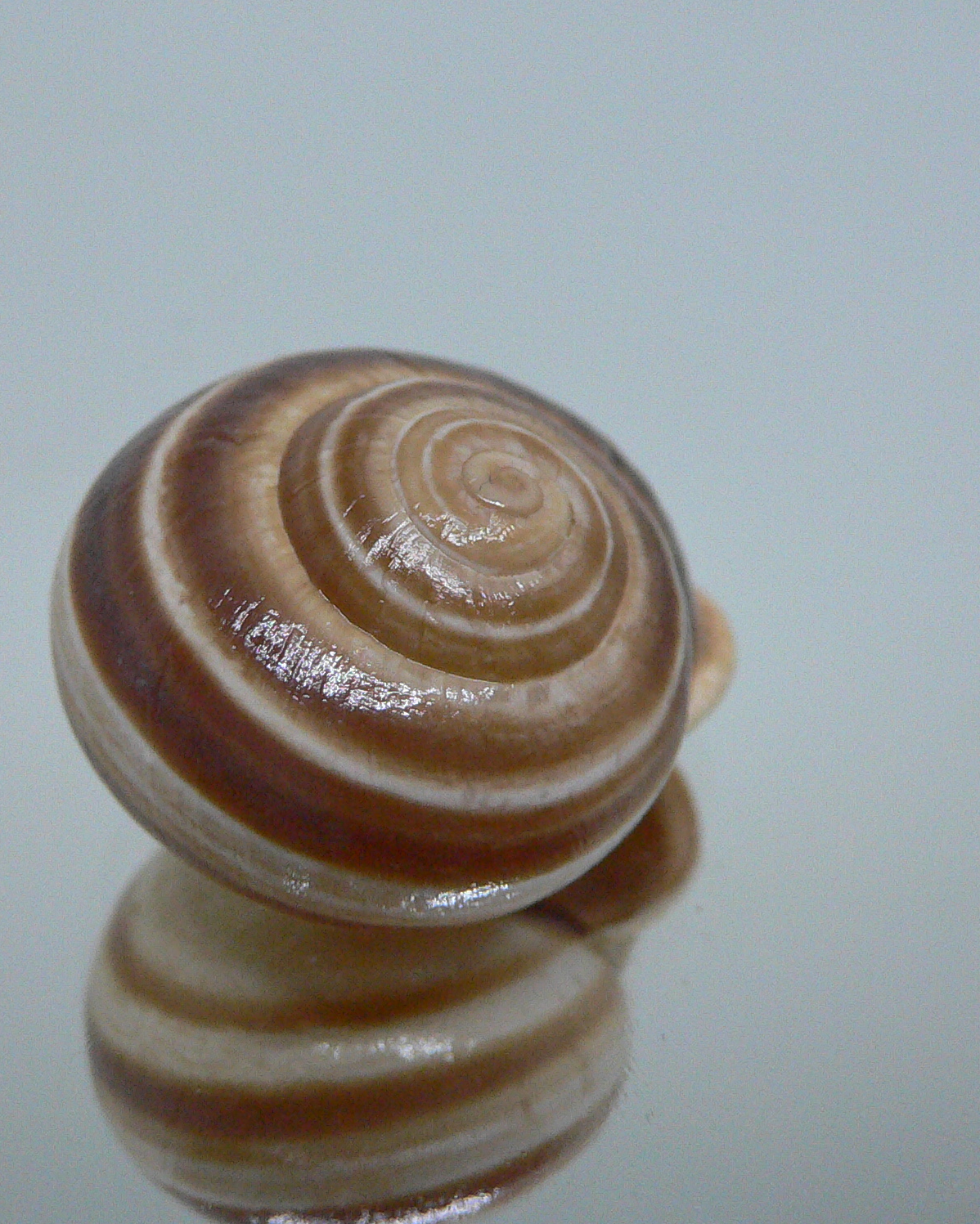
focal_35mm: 46
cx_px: 389
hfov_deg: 32.6
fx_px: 1667
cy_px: 611
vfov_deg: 40.3
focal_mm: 4.6
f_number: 2.8
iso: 200
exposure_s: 1/60
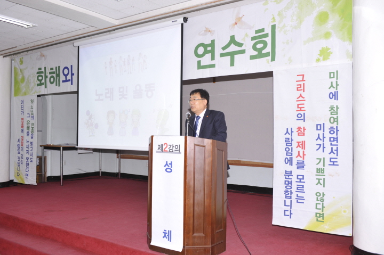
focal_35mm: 35
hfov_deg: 54.5
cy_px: 128
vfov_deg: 37.8
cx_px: 192
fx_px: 373
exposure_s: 1/60
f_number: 5.6
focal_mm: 35
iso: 200
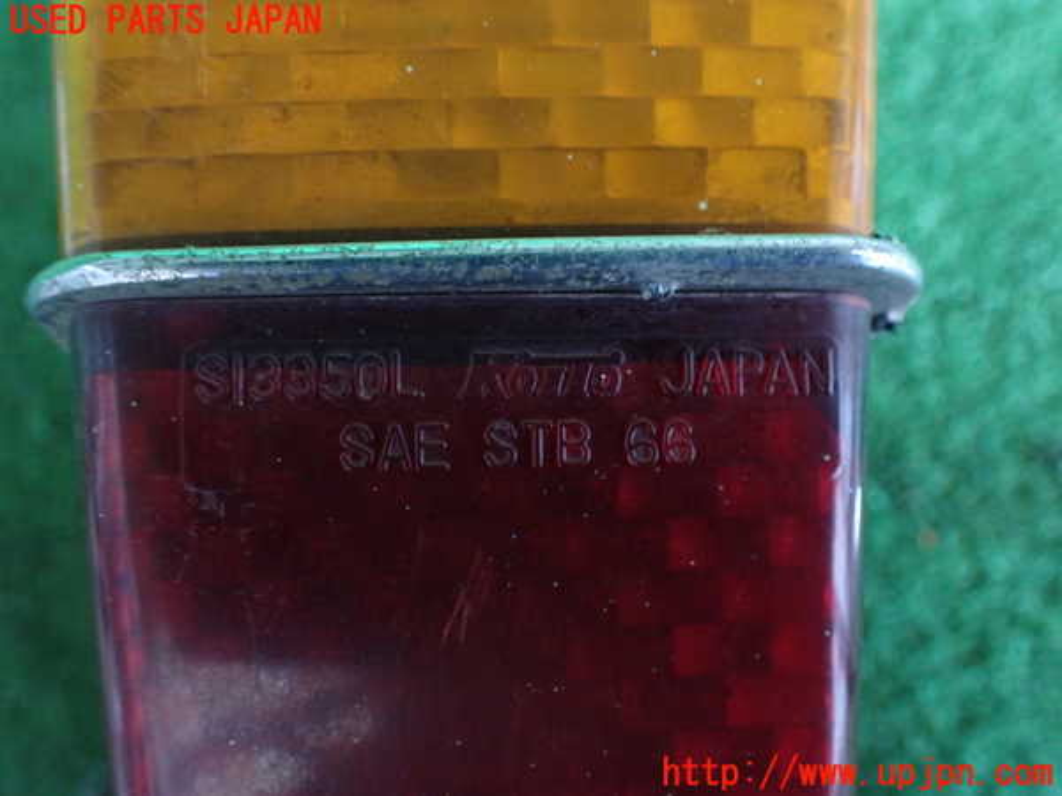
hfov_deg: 60.0
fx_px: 920
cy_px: 398
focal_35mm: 30
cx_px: 531
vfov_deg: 46.8
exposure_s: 1/50
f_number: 2.3
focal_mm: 5.4
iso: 800
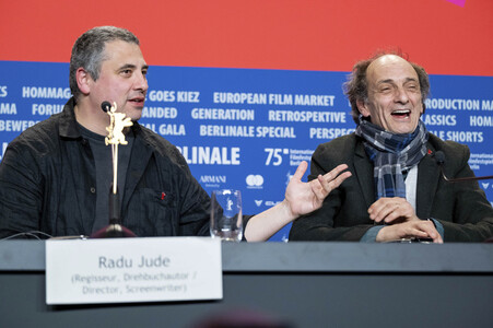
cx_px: 246
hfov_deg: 27.0
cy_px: 164
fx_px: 1026
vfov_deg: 18.2
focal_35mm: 75
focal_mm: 50
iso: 2000
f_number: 2.8
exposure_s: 1/180
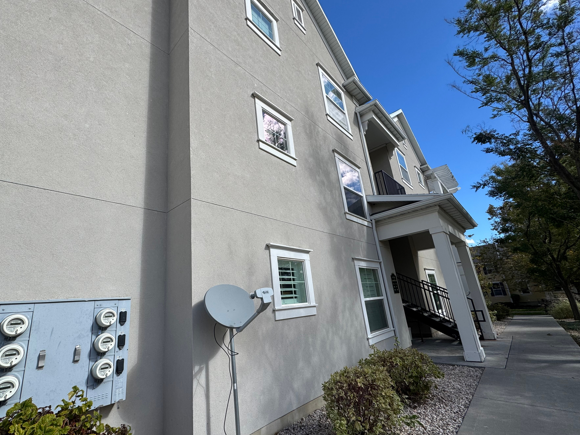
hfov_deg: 94.1
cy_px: 230
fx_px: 268
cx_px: 258
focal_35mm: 16
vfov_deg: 78.0
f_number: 2.2
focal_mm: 2.22
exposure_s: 1/1449
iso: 50
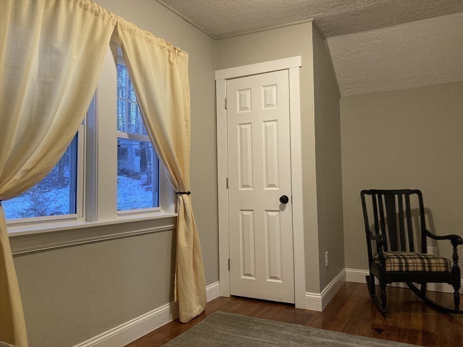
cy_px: 174
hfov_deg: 63.4
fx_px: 375
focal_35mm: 28
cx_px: 232
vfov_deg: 49.7
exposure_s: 1/60
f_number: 1.8
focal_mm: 3.99
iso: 250
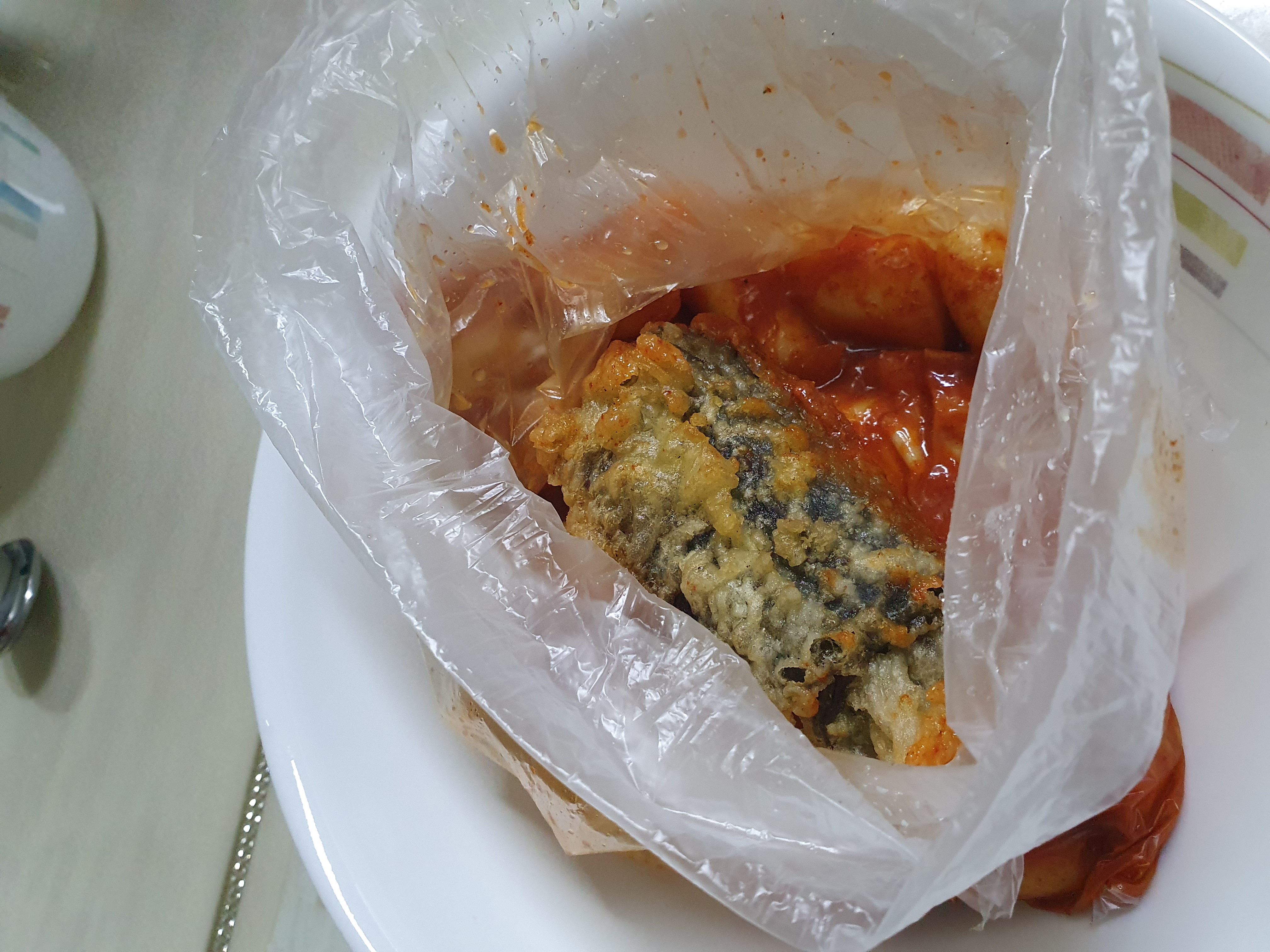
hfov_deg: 67.3
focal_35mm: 26
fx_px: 954
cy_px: 476
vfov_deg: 53.1
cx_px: 635
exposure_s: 1/120
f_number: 2.4
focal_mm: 4.32
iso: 640
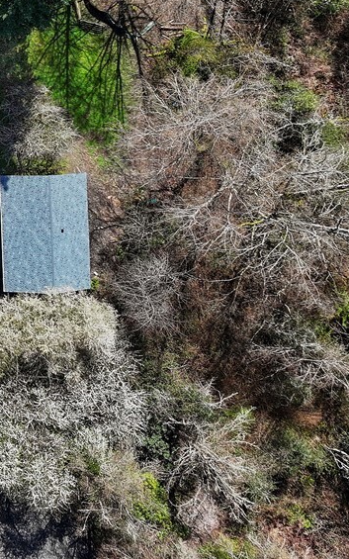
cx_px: -287
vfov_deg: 27.9
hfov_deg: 15.5
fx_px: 1096
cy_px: 93
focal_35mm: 72
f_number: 5
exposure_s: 1/120
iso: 100
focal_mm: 12.29
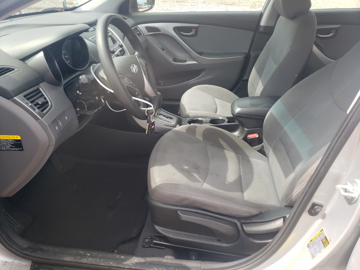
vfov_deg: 53.1
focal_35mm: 26
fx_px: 270
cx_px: 180
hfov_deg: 67.3
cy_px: 135
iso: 50
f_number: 1.5
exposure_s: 1/714
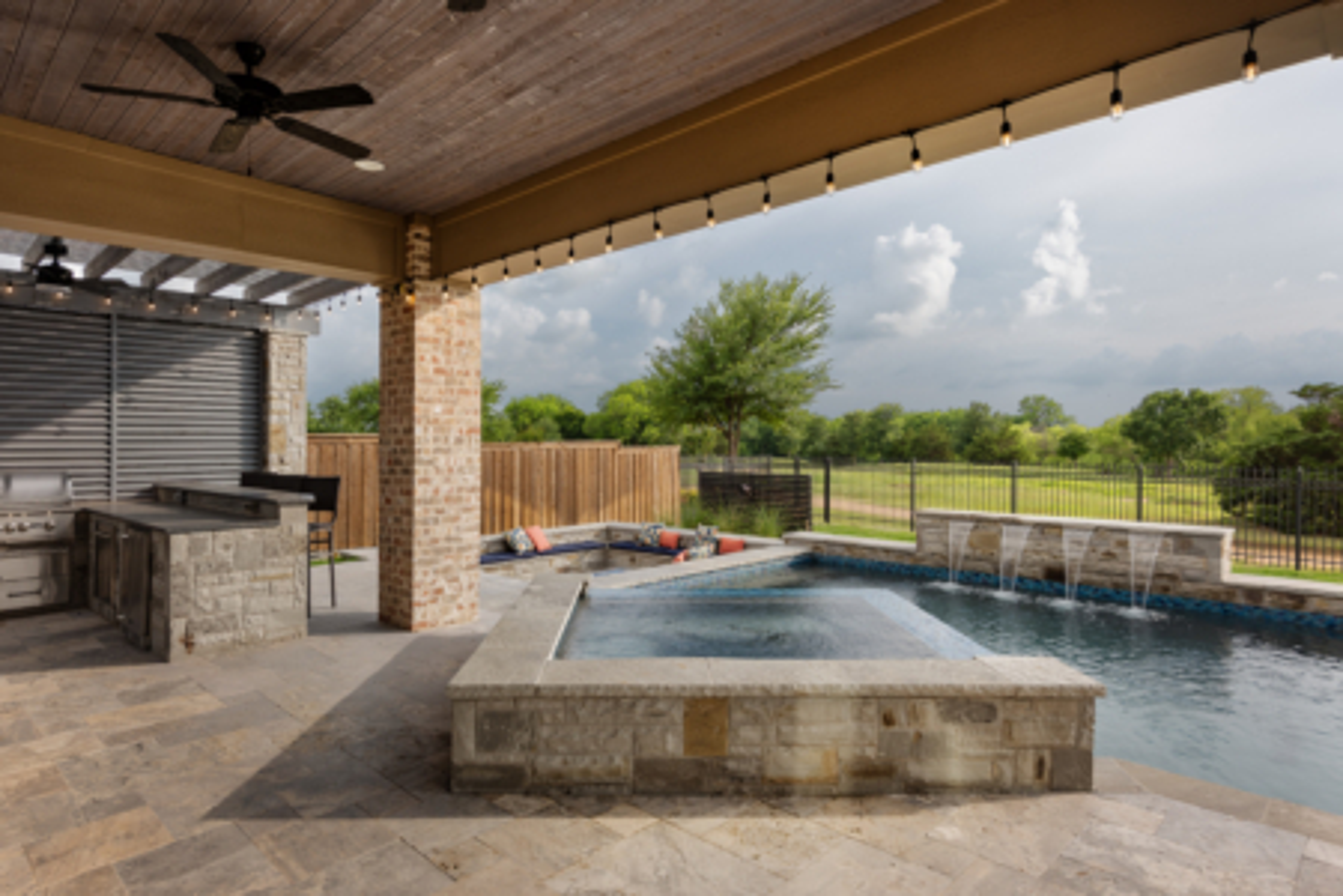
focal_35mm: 20
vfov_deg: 61.9
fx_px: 746
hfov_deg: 84.0
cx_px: 672
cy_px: 448
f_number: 8
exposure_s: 1/320
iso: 64
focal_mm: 20
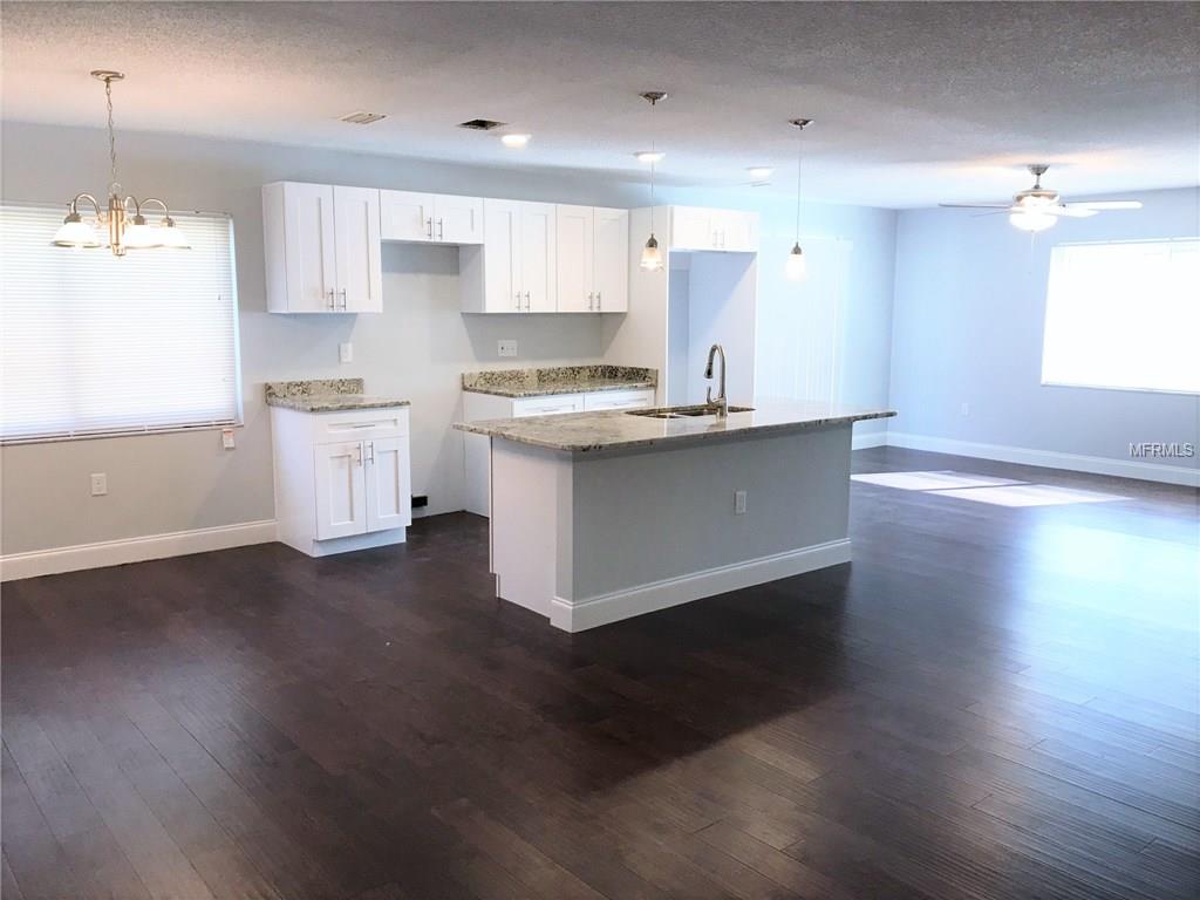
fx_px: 971
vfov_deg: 49.7
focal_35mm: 28
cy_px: 450
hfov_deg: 63.4
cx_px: 600
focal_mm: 3.99
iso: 25
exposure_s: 1/30
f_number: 1.8
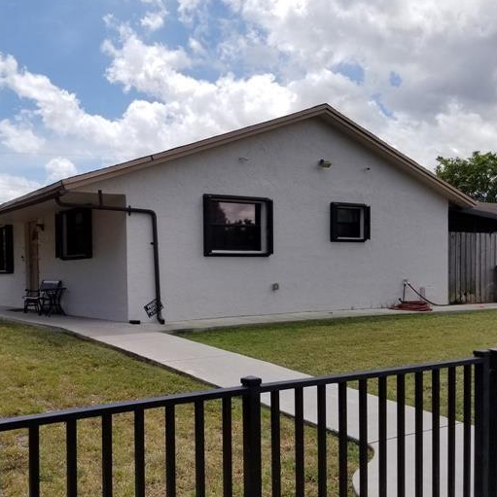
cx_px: 161
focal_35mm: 36
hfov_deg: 45.3
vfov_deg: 45.9
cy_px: 285
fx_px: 585
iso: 50
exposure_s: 1/3552
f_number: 1.7
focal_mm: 4.3
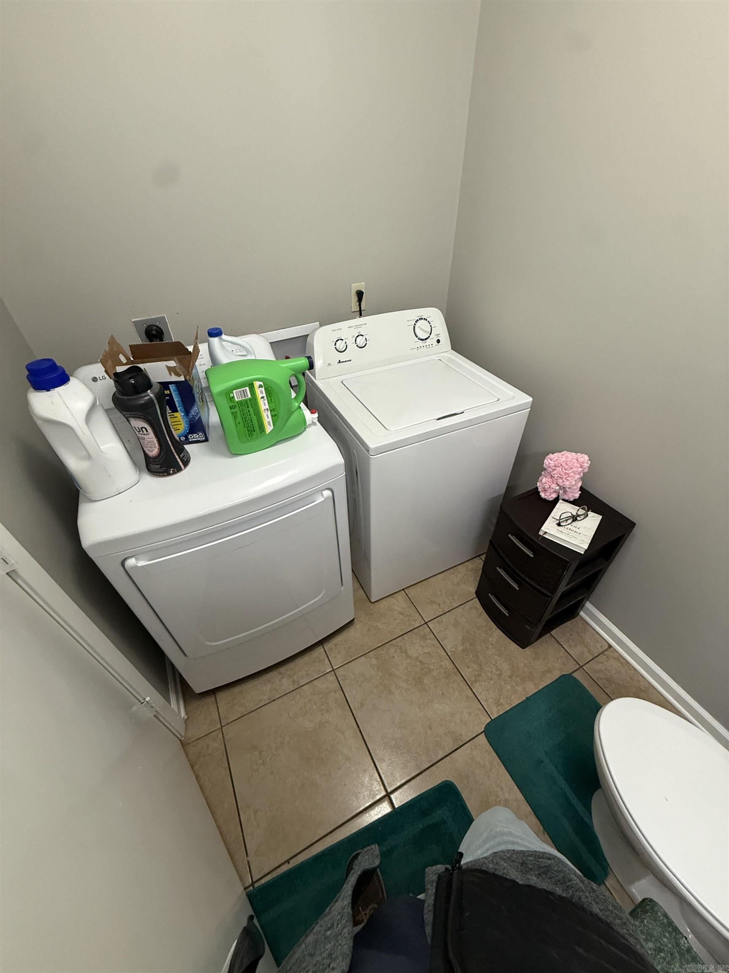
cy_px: 486
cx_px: 364
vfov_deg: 102.1
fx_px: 393
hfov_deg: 85.7
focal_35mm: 14
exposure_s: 1/120
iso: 320
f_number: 2.2
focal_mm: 2.22
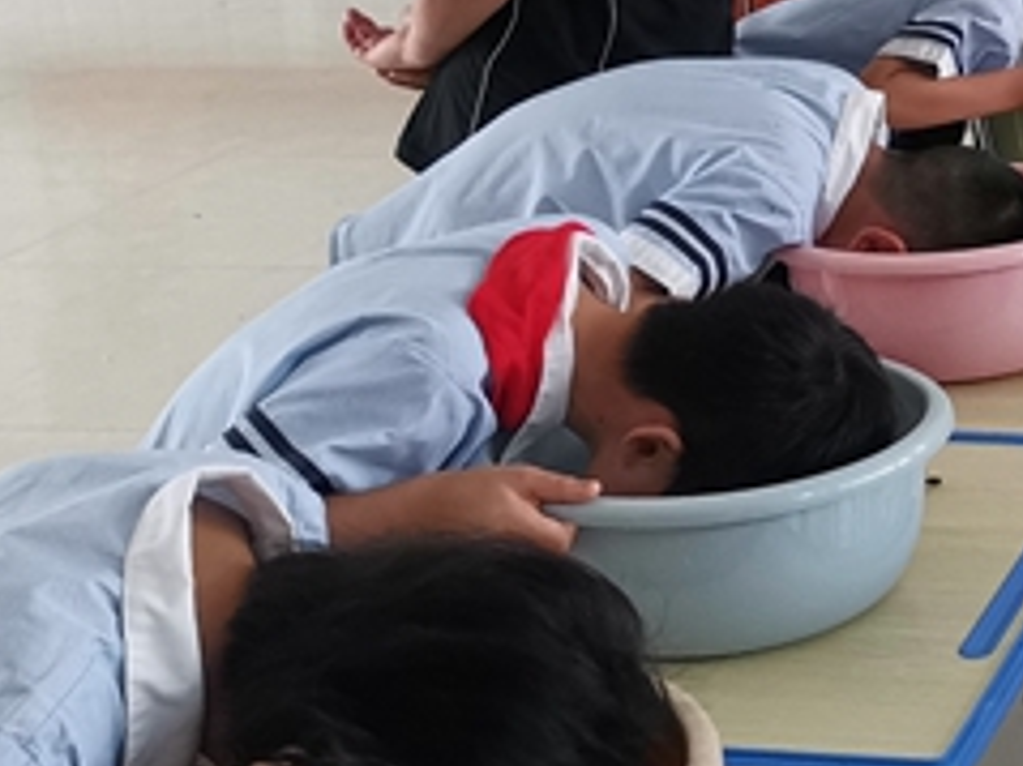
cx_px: 1254
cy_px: 163
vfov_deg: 16.8
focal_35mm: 87
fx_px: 2570
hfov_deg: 20.9
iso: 320
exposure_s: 1/50
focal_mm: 4.75
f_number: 1.8
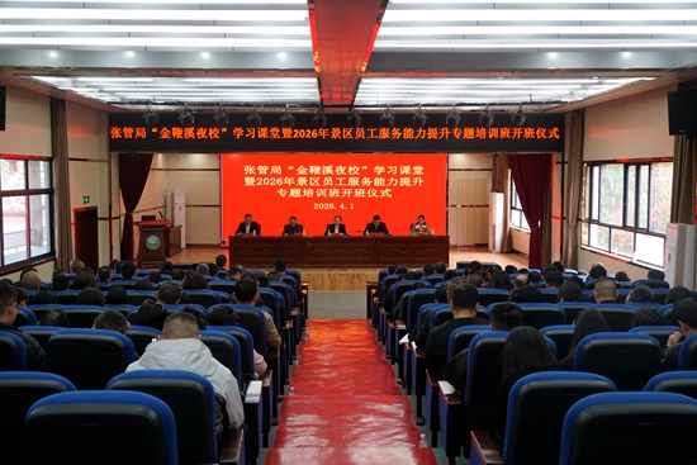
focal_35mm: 42
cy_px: 232
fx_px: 813
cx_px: 348
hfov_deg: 46.4
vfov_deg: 31.9
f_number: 4.5
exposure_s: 1/60
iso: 400
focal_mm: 28
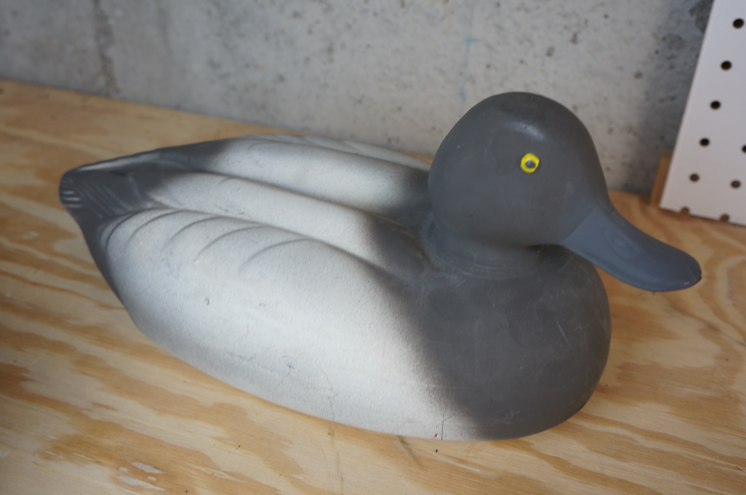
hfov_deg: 51.3
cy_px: 248
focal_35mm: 38
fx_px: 776
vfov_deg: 35.4
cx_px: 373
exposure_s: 1/60
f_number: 4.5
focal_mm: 25
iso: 200
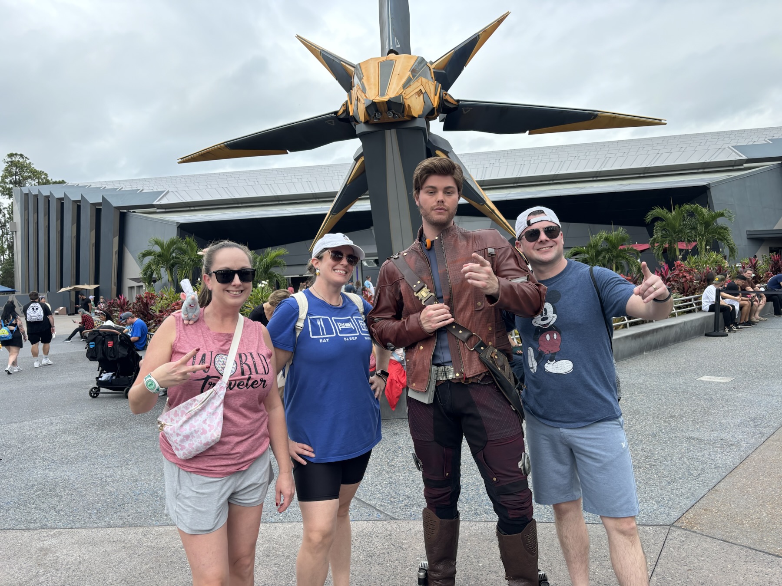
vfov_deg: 53.1
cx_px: 391
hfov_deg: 67.3
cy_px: 293
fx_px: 587
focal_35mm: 26
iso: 50
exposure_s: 1/1458
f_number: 1.6
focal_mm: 5.96
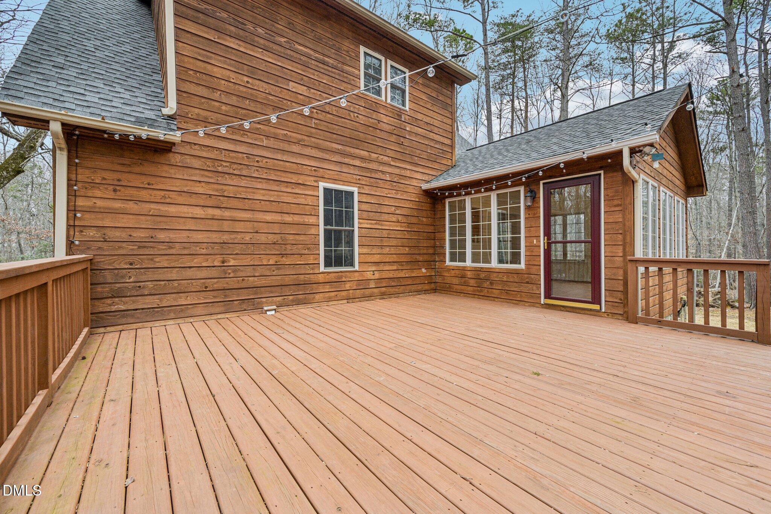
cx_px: 386
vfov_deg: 81.2
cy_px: 257
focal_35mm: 14
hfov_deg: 104.3
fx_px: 300
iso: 100
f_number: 8
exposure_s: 1/80
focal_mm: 14
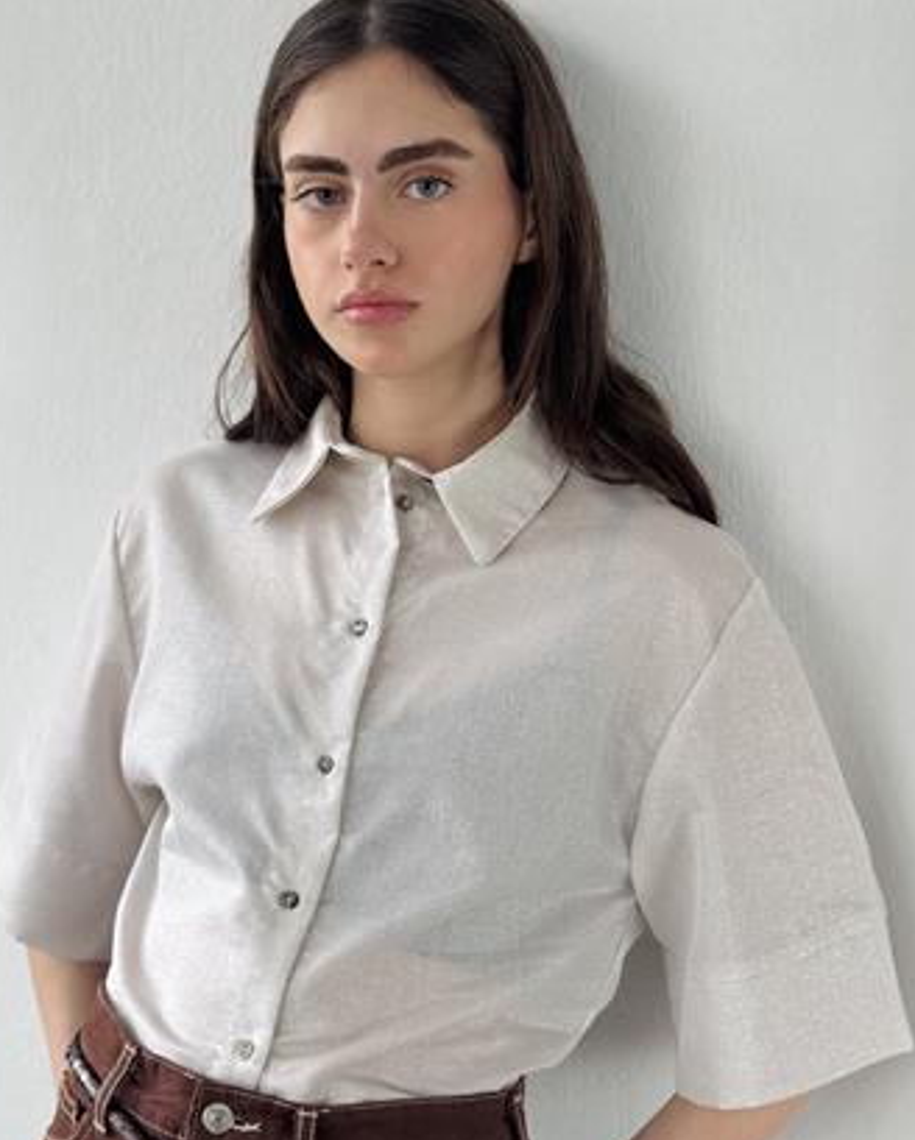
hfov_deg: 25.0
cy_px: 606
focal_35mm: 61
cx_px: 430
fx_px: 2062
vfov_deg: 30.9
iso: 100
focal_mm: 6.76
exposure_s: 1/78
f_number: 1.78
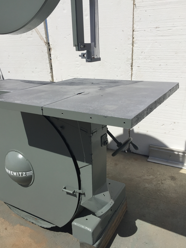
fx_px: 215
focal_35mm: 30
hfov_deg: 46.8
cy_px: 126
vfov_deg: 60.0
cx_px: 90
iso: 32
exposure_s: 1/5650
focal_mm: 4.15
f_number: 2.2
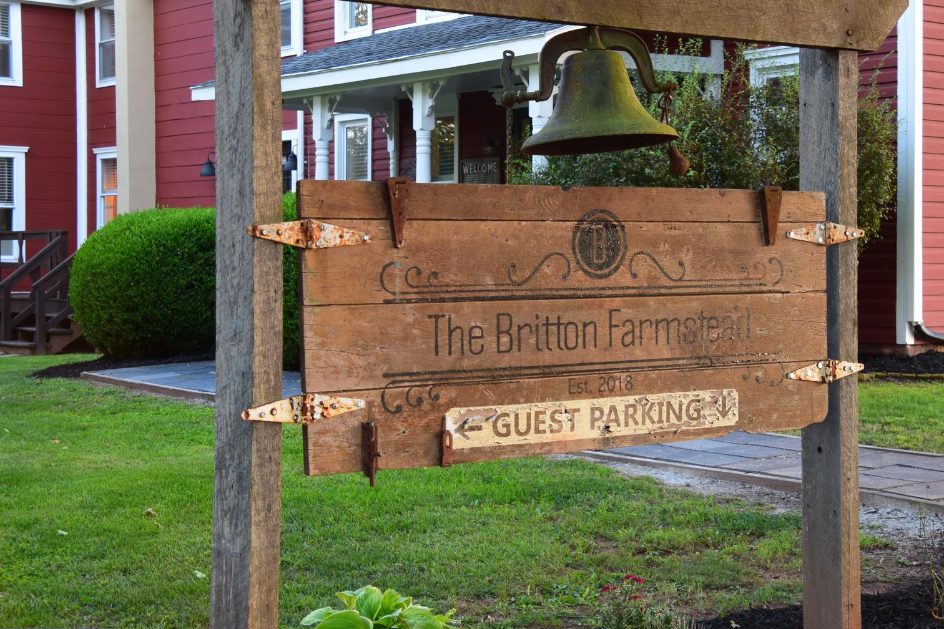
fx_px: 1704
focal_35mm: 65
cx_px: 619
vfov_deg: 20.9
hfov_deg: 30.8
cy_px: 248
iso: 450
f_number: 6.3
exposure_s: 1/15
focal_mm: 32
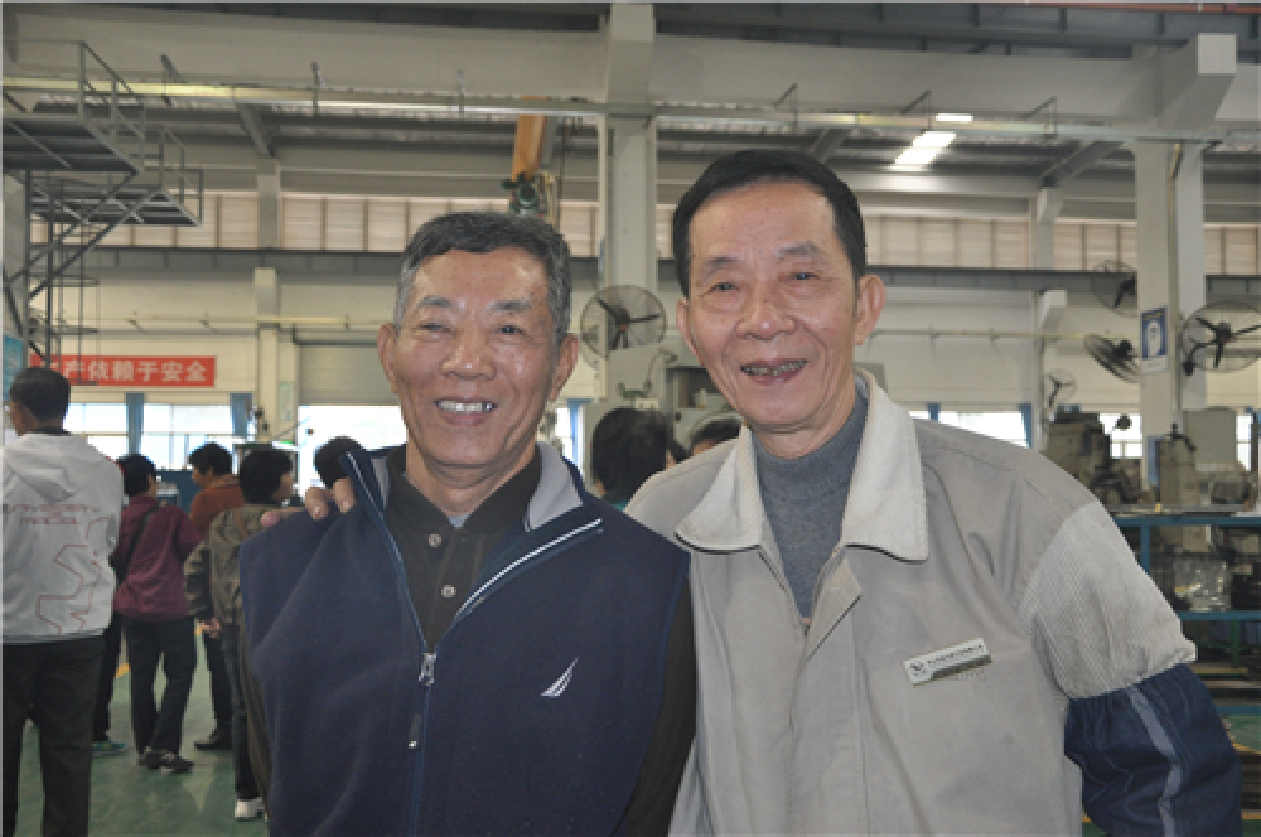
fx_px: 1154
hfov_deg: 57.3
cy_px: 418
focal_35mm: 33
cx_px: 630
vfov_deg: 39.9
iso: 800
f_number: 3.8
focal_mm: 22
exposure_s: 1/60
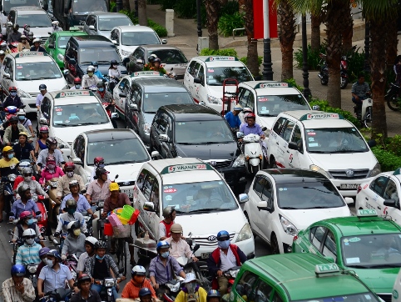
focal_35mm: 161
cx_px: 193
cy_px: 151
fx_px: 1866
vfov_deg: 9.2
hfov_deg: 12.3
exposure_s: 1/320
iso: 100
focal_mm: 98
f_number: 8
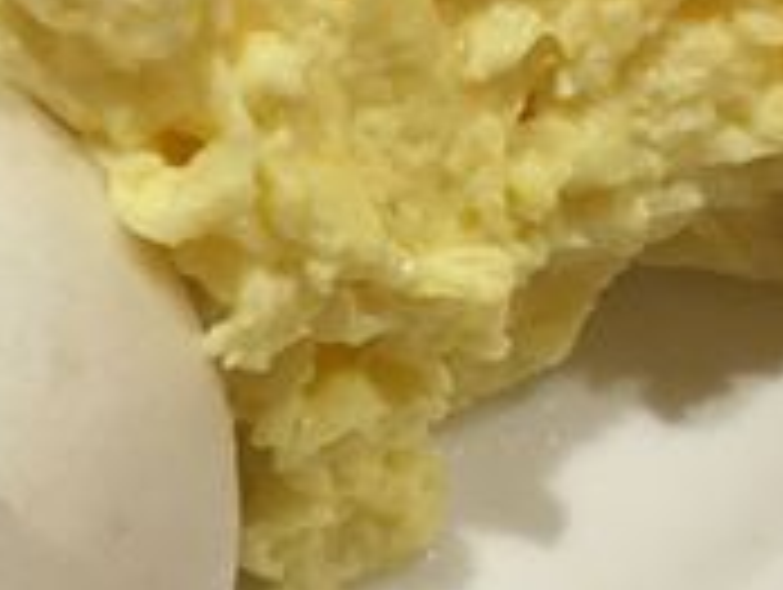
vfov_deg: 11.0
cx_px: -328
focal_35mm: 133
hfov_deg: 14.0
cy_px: -140
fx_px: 3013
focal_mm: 4.15
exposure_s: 1/15
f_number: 2.2
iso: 40
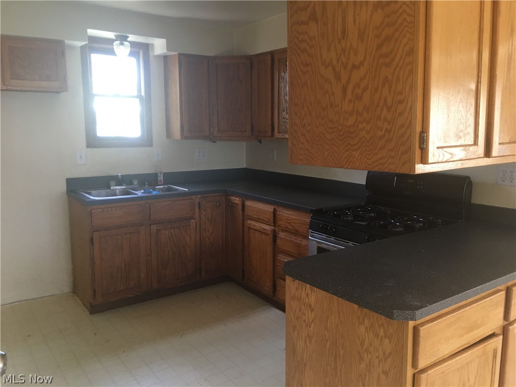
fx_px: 432
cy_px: 194
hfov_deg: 61.7
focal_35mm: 29
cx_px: 258
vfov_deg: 48.2
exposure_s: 1/15
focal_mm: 4.15
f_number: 2.2
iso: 50
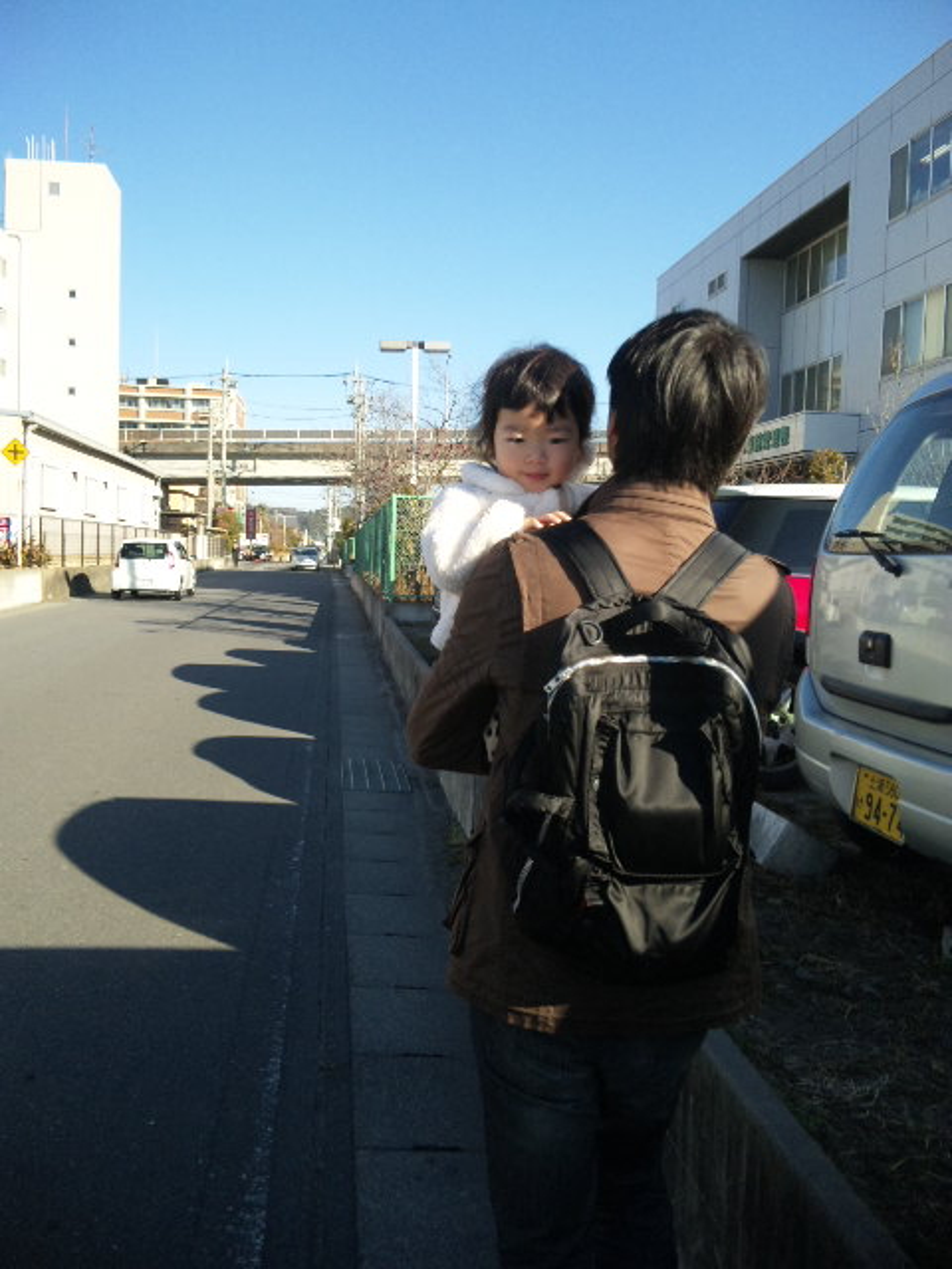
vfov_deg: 61.7
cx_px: 476
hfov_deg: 48.2
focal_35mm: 29
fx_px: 1063
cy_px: 634
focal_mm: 4.82
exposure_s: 1/687
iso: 100
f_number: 2.8
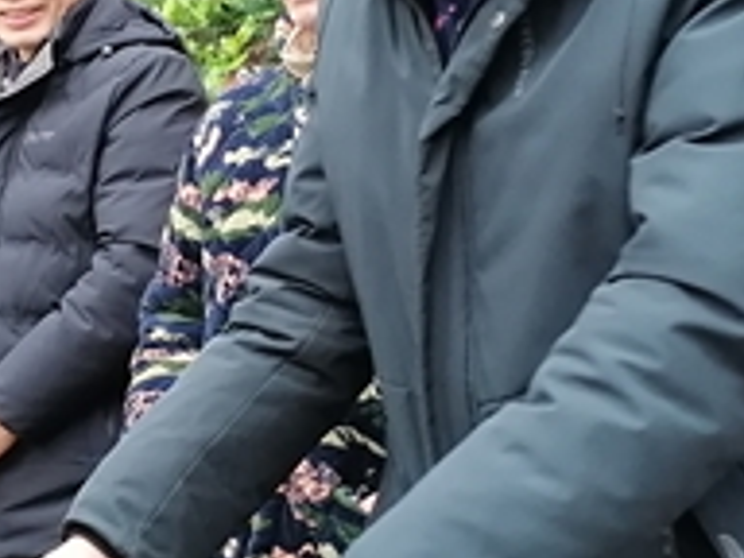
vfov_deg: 16.4
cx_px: 256
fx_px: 1934
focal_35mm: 90
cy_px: 240
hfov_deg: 21.7
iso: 250
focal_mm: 5.3
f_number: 1.8
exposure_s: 1/100
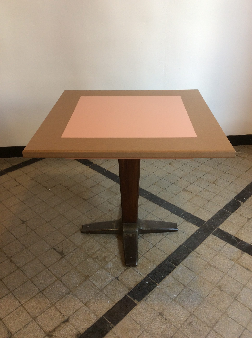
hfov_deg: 44.1
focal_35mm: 32
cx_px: 126
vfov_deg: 56.9
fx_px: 311
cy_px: 169
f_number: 2.4
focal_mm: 3.3
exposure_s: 1/25
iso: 40
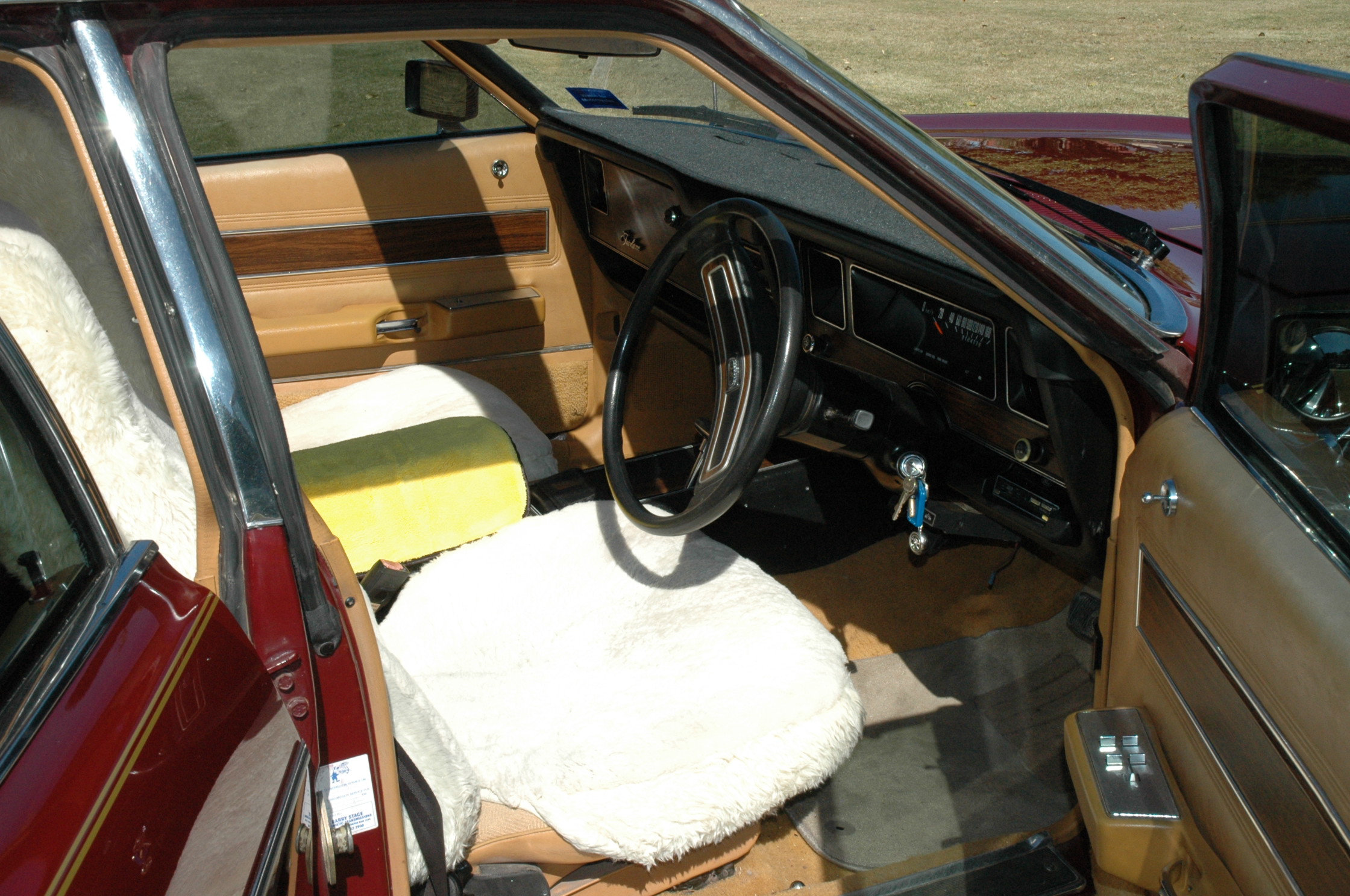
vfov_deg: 30.8
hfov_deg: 45.0
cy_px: 448
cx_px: 675
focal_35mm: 44
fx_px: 1629
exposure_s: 1/500
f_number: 14
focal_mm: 29
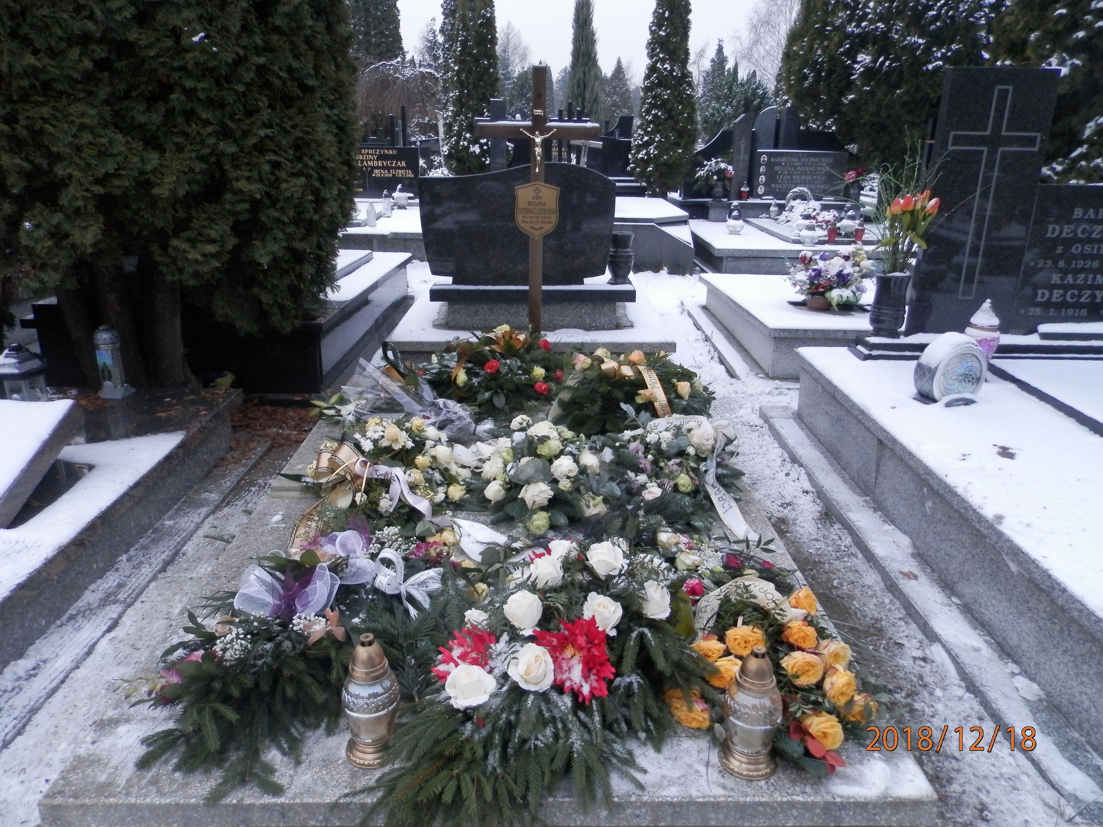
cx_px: 552
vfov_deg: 54.9
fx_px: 797
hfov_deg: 69.4
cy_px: 414
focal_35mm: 25
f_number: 3.1
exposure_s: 1/20
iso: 200
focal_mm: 4.5
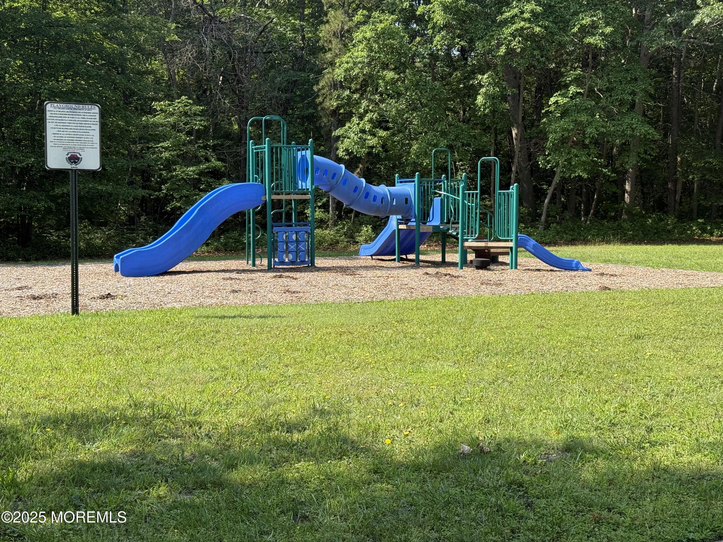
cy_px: 271
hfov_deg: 39.7
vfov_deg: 30.3
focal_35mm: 48
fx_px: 1003
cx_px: 362
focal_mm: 6.76
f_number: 1.78
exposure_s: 1/1484
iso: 64
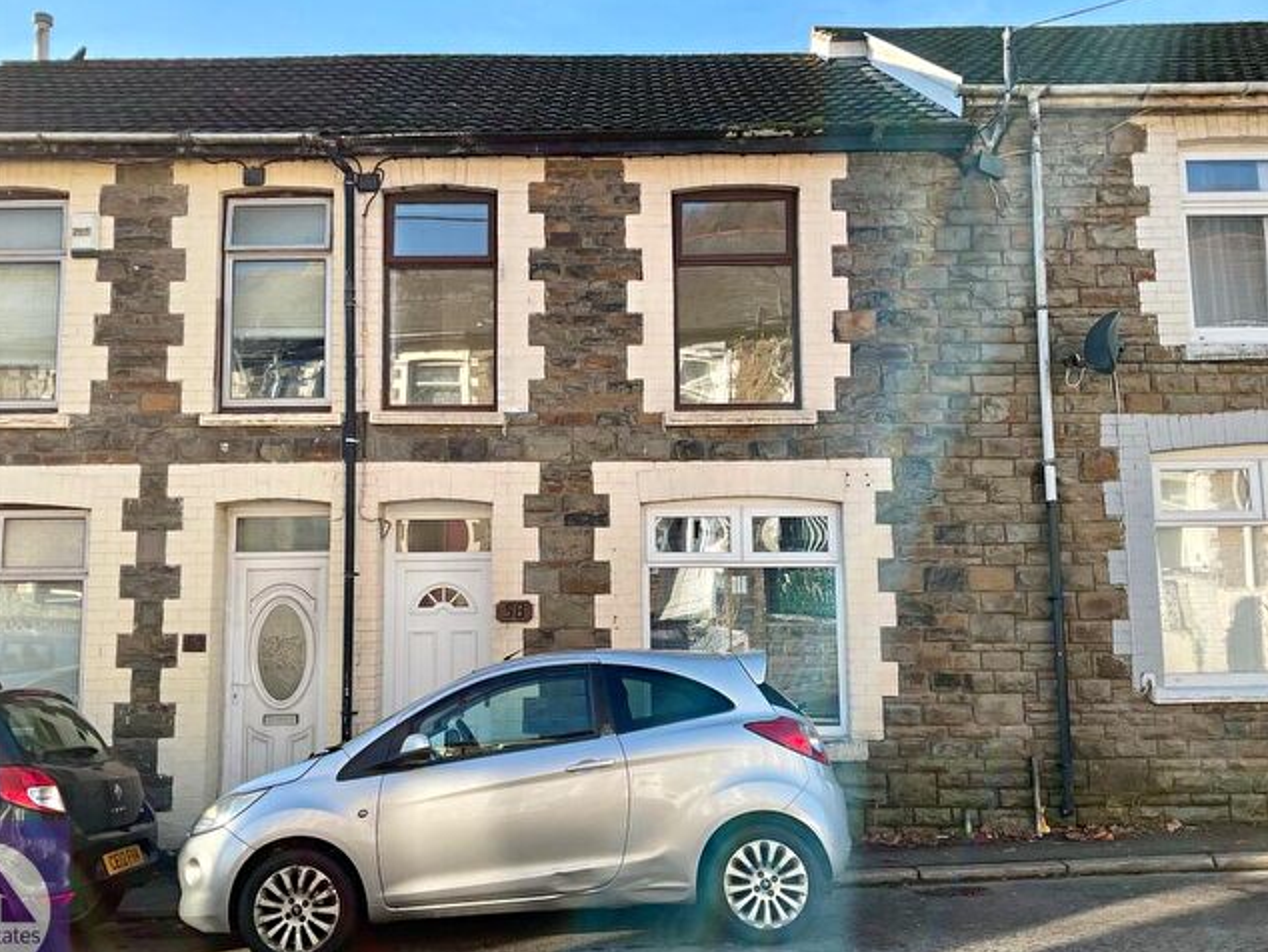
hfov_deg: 56.8
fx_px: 1173
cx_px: 596
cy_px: 469
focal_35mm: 32
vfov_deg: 44.2
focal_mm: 3
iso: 16
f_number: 1.8
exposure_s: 1/556
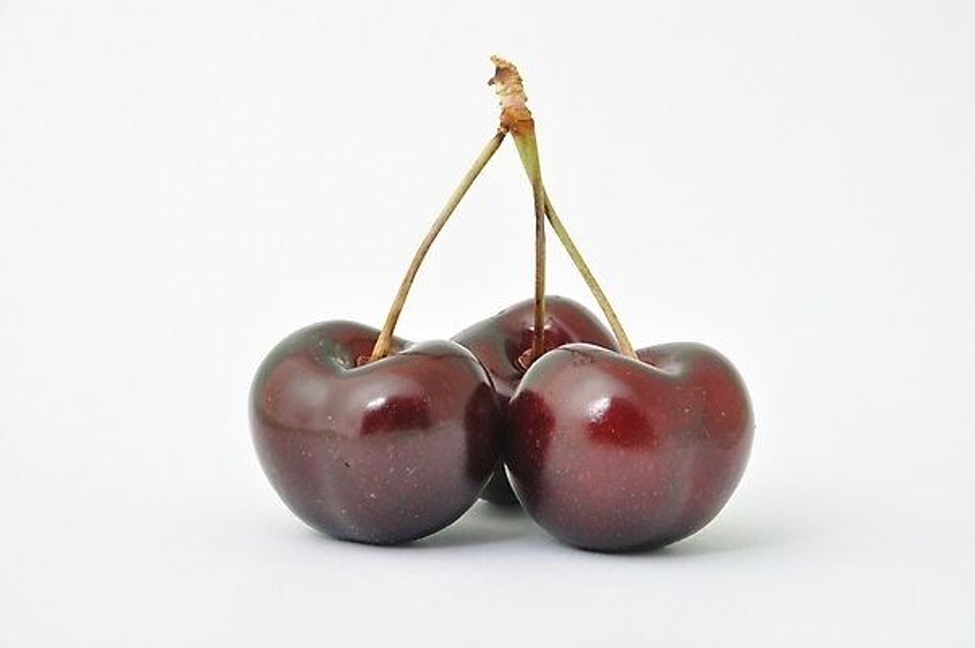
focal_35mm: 168
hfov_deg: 12.2
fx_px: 4545
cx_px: 488
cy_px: 324
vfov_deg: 8.2
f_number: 14
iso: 200
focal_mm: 112
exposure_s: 1/125
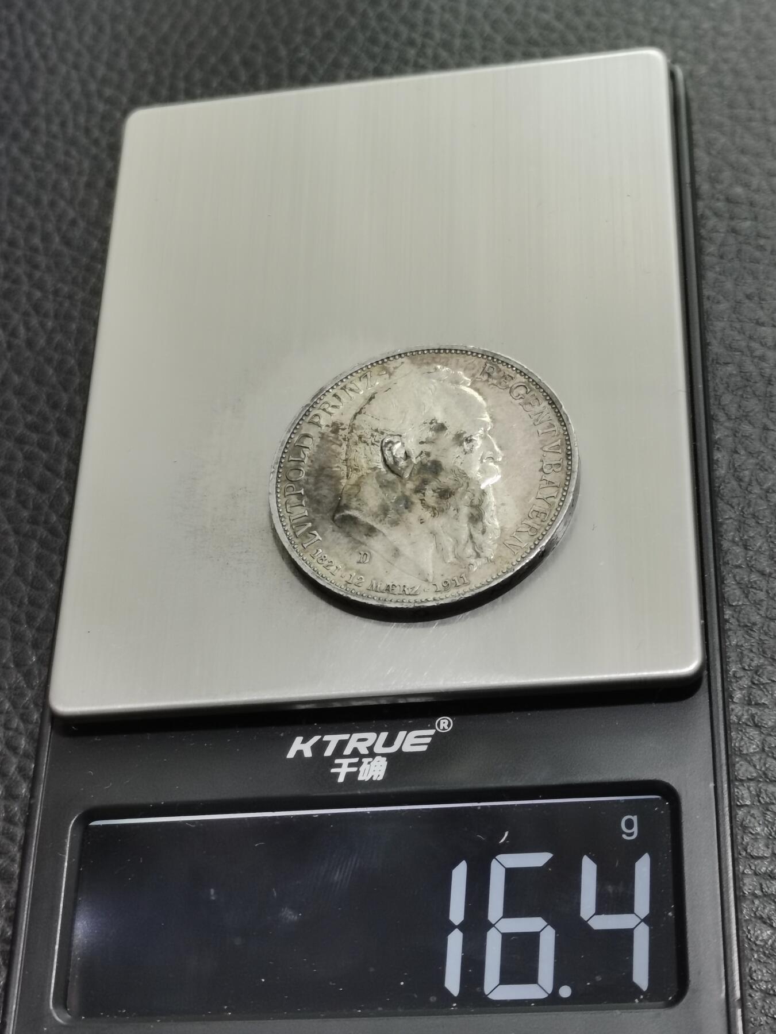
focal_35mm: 62
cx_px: 388
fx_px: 1853
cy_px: 517
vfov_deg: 31.2
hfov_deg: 23.7
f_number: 1.8
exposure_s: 1/100
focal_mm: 5.58
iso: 100
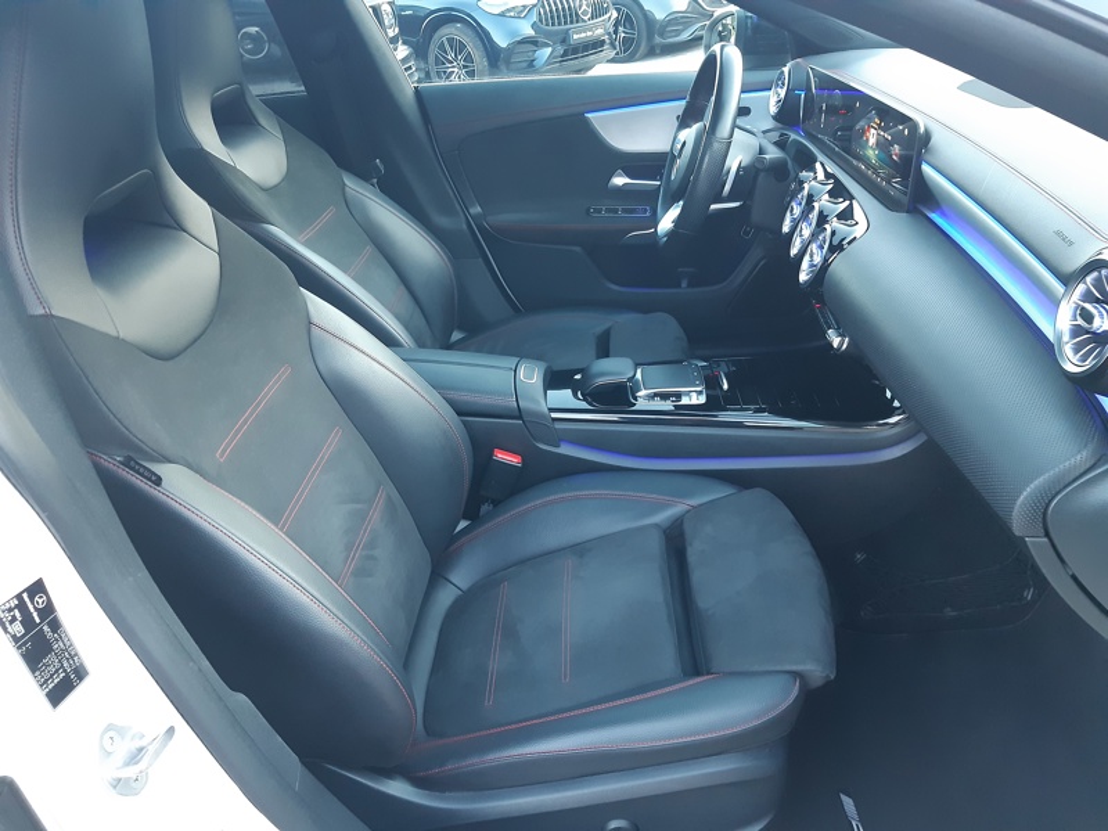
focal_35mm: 26
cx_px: 554
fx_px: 832
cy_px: 416
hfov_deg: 67.3
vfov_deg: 53.1
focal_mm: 3.92
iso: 400
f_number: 1.7
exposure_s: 1/25
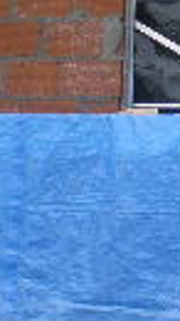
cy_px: 57
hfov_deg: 6.2
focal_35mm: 193
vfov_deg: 11.1
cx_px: 293
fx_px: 1640
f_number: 3.5
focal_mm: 6.3
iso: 80
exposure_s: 1/40
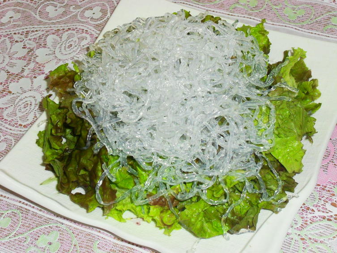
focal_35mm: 66
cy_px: 126
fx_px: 642
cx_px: 168
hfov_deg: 29.4
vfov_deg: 22.2
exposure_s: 1/60
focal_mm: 11.7
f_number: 4.6
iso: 200
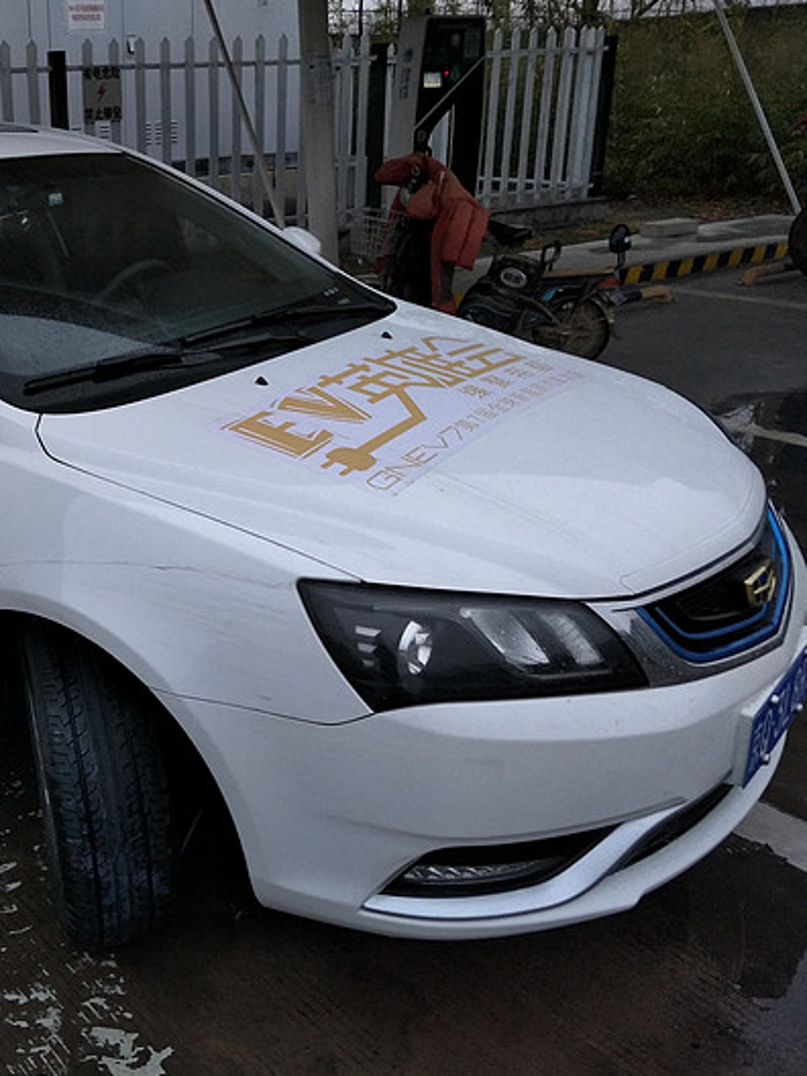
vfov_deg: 60.0
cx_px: 90
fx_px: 933
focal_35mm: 30
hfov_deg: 43.1
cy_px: 528
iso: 139
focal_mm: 3.79
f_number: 2
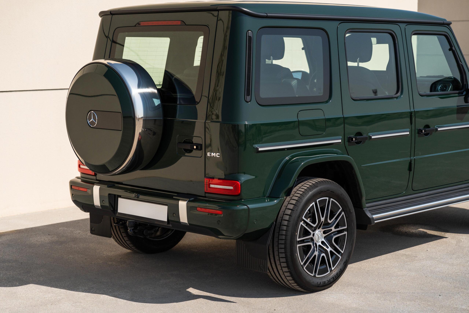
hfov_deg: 28.8
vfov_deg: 19.5
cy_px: 156
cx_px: 234
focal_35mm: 70
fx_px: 912
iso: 100
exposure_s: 1/6400
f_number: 2.8
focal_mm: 70
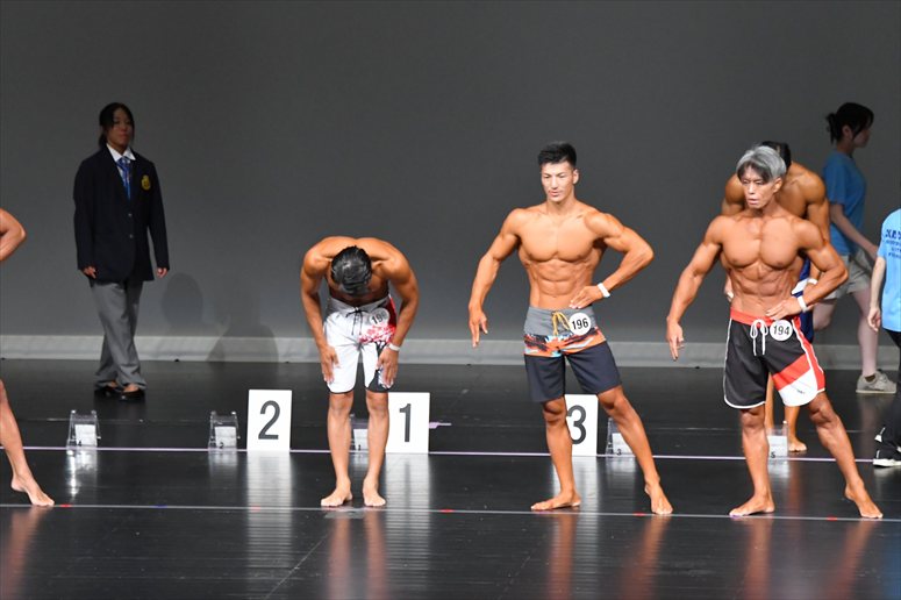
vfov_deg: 5.4
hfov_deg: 8.1
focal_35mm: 255
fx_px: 6379
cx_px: 450
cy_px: 300
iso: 5000
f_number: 5.6
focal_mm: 170
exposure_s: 1/400
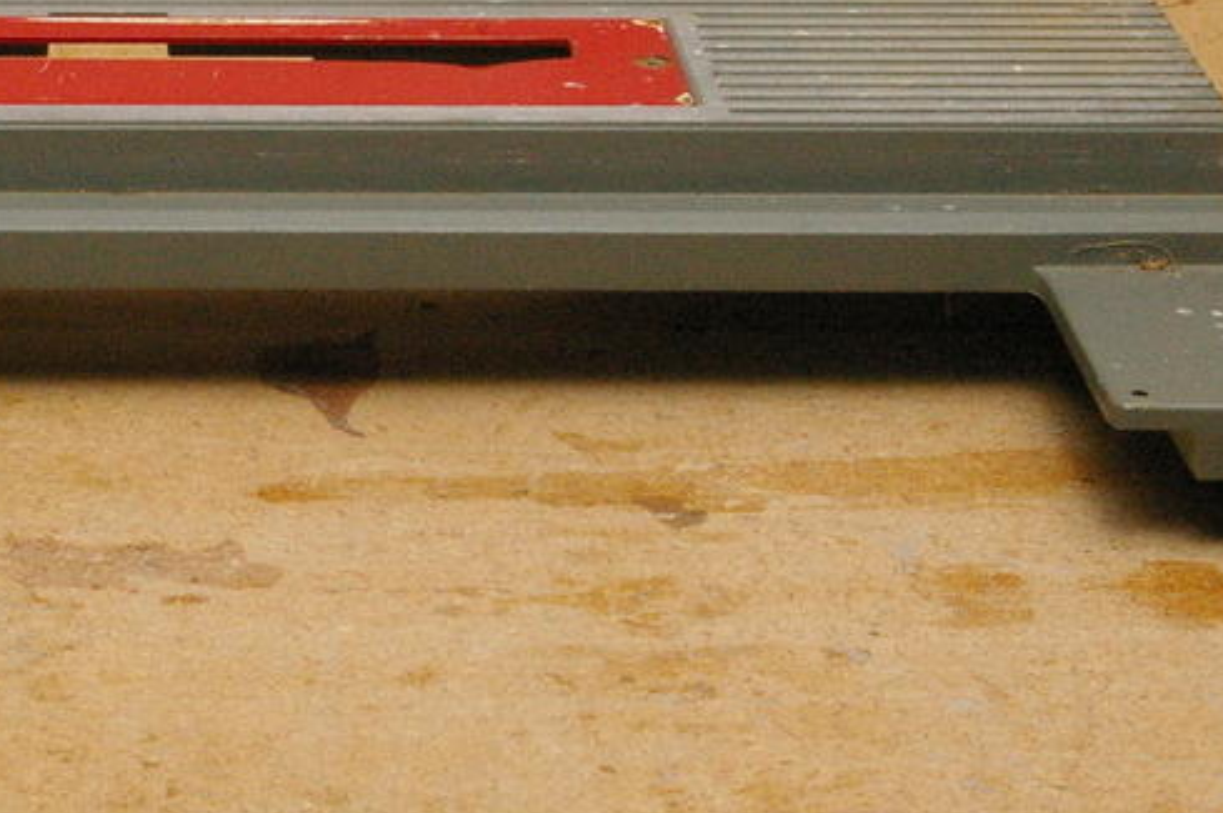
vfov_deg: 10.2
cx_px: 90
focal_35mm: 134
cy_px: 131
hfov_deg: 15.1
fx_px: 4557
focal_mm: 35
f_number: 22
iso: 1600
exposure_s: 1/180
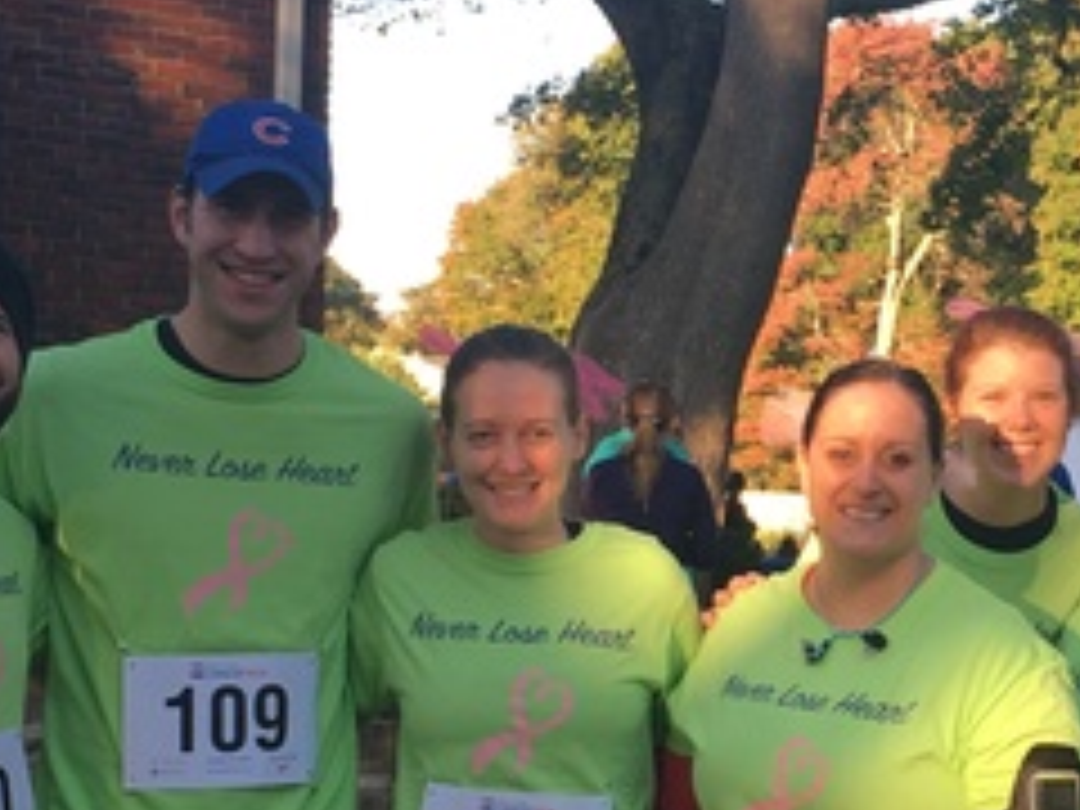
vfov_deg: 16.9
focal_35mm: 87
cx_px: 886
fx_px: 2714
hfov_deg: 22.2
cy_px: 549
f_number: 2.2
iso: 25
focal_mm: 4.15
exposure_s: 1/155
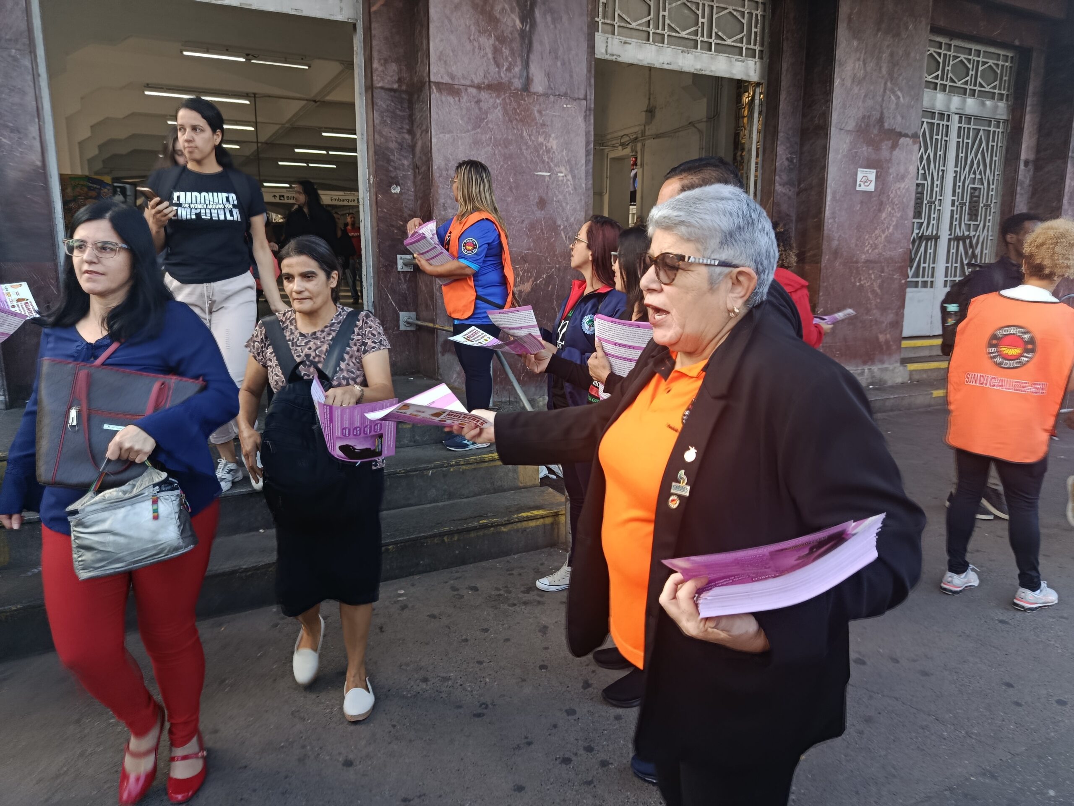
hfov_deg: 71.6
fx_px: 745
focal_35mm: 24
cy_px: 403
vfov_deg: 56.8
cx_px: 537
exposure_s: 1/120
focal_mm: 5.24
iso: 239
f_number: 1.7
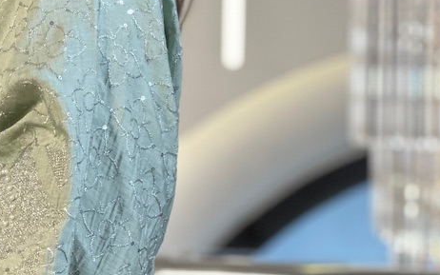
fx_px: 2711
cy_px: 31
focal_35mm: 226
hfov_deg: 9.2
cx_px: 3
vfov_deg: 5.8
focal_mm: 9
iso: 50
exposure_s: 1/100
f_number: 2.8
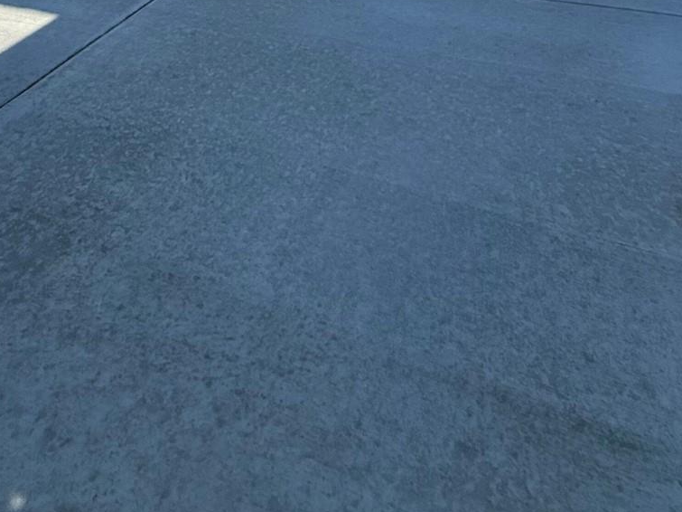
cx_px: 235
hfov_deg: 48.3
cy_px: -172
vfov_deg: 29.5
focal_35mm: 38
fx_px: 749
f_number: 2.2
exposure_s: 1/1534
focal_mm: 2.22
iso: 64
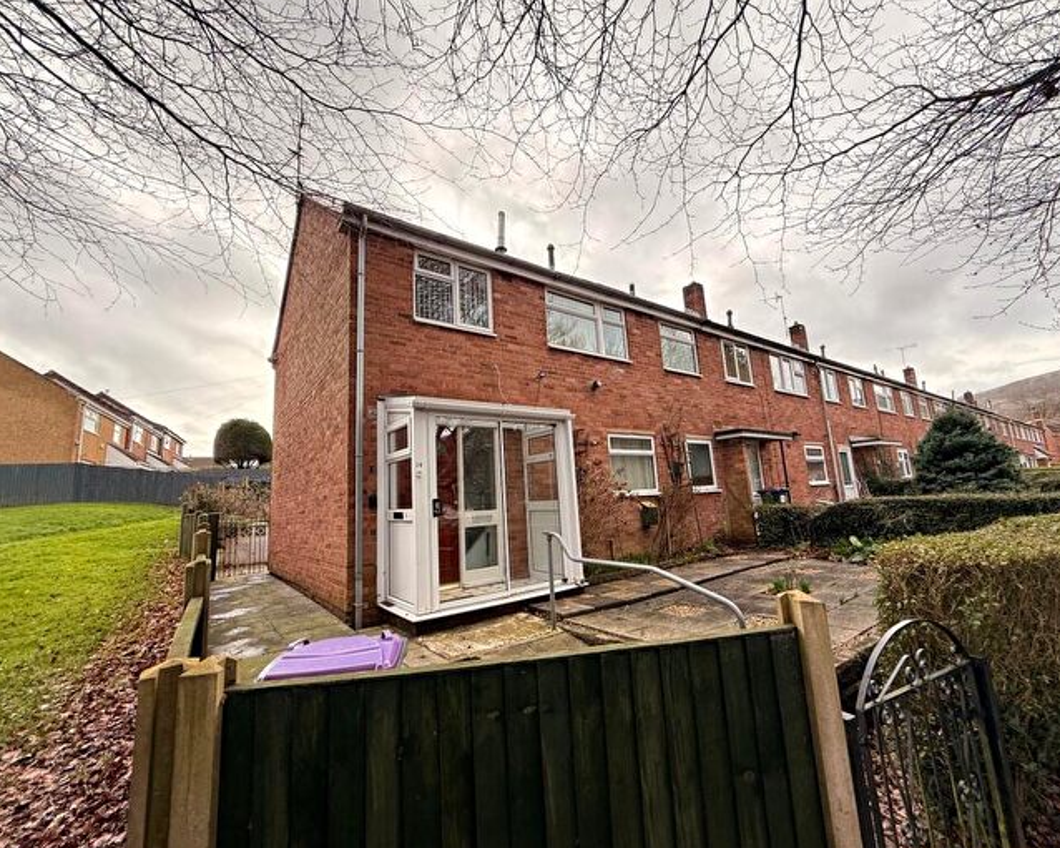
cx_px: 550
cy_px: 425
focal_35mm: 15
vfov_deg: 84.0
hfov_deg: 96.8
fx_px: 470
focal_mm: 2.22
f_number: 2.2
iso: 64
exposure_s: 1/224
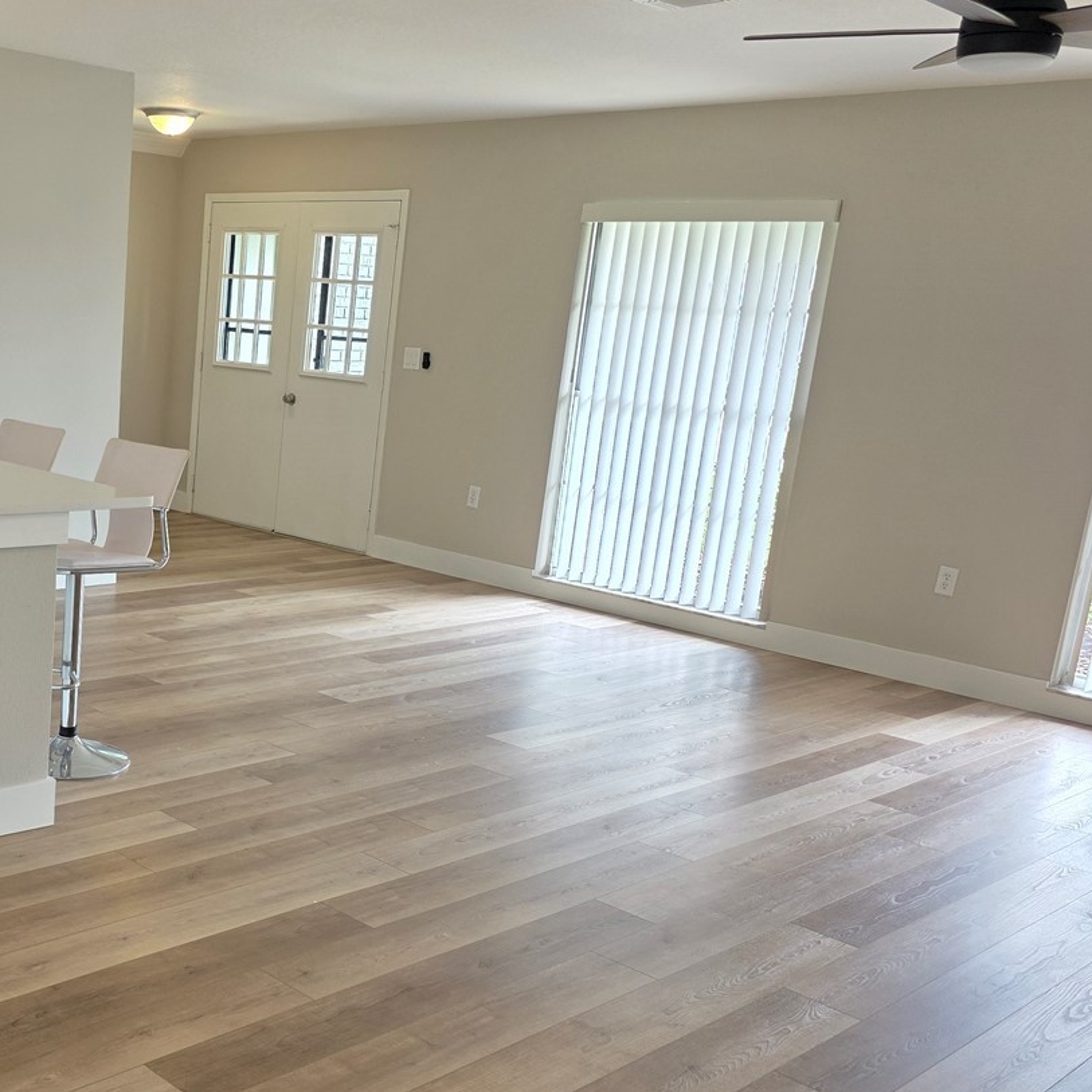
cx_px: 173
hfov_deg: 39.7
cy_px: 642
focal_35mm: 40
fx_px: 1428
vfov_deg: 41.7
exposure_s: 1/180
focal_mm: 6.3
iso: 100
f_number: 1.7
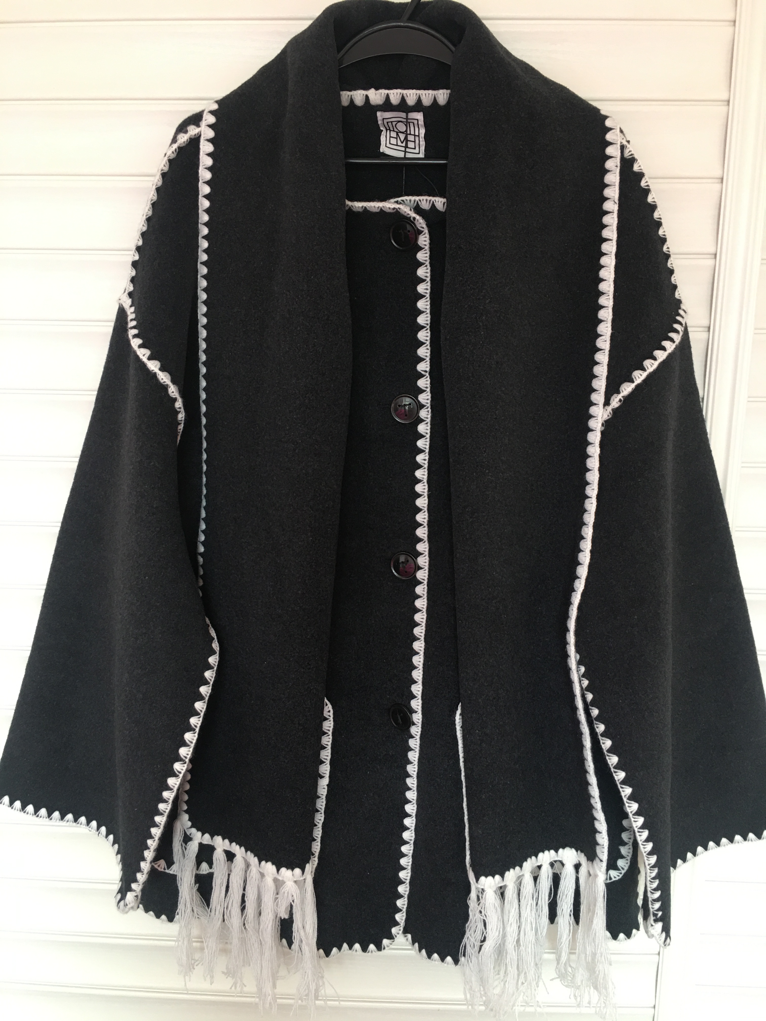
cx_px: 383
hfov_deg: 48.2
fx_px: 856
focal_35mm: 29
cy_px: 510
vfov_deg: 61.7
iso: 40
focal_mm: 4.15
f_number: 2.2
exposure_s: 1/33
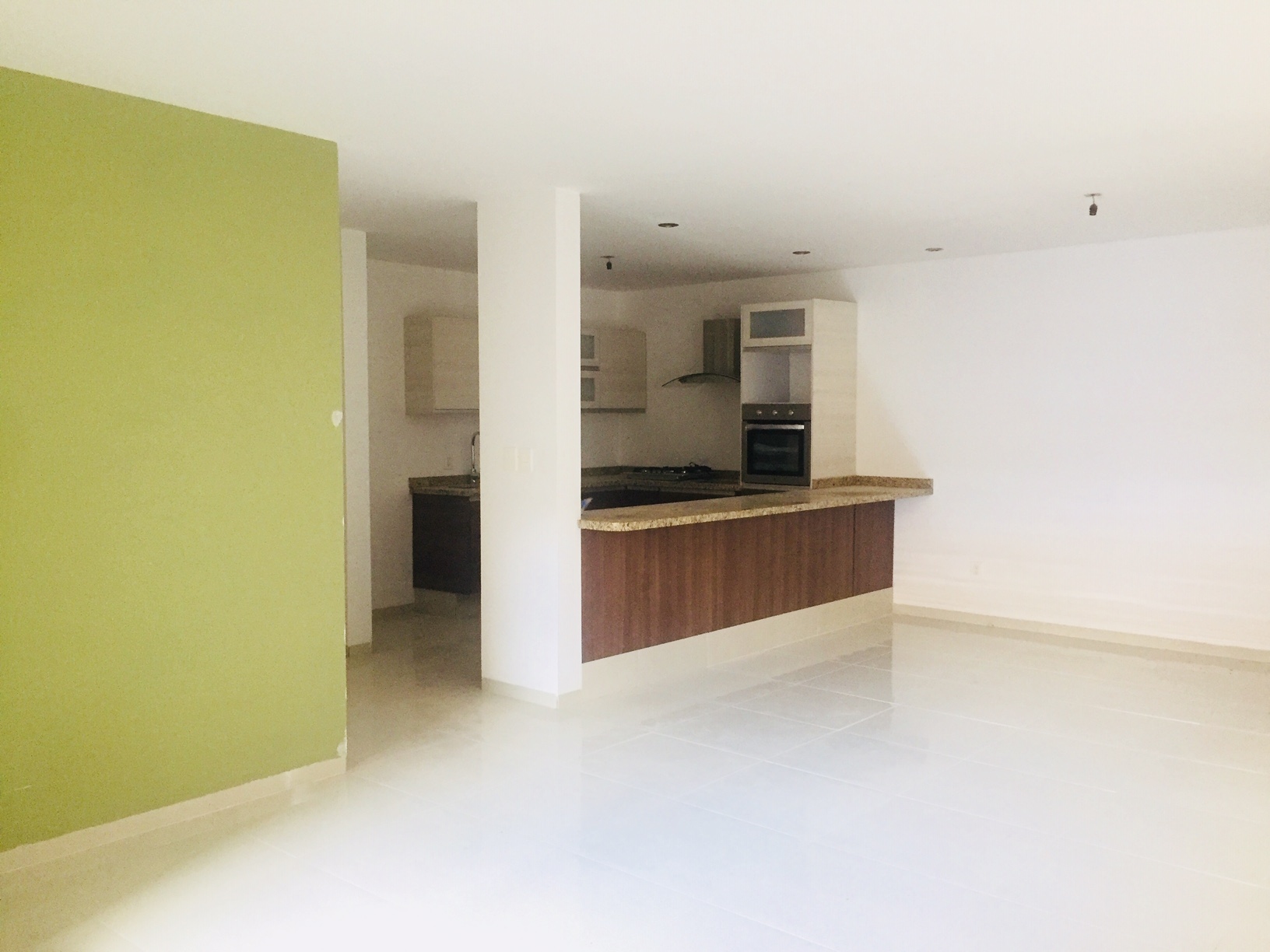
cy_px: 476
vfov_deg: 48.2
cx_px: 635
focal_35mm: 29
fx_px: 1064
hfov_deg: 61.7
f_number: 2.2
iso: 160
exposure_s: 1/30
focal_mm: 4.15
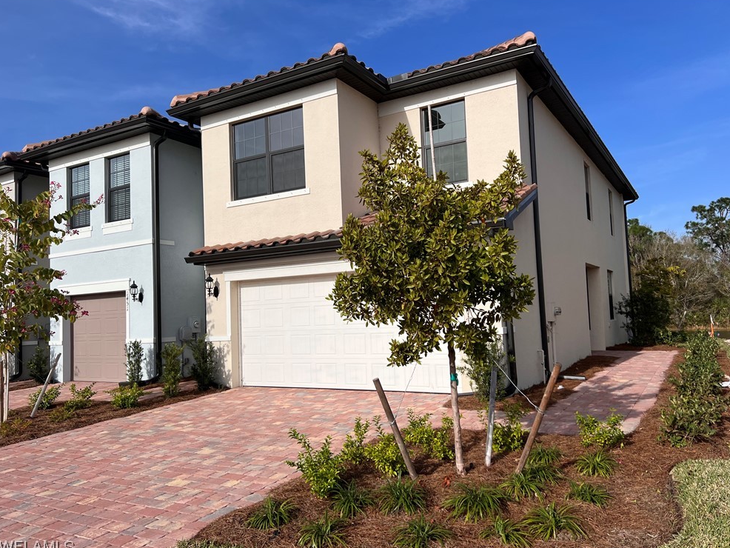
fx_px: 570
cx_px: 364
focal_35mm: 27
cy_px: 275
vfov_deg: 51.4
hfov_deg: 65.3
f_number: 1.5
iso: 50
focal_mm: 5.7
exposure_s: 1/8000
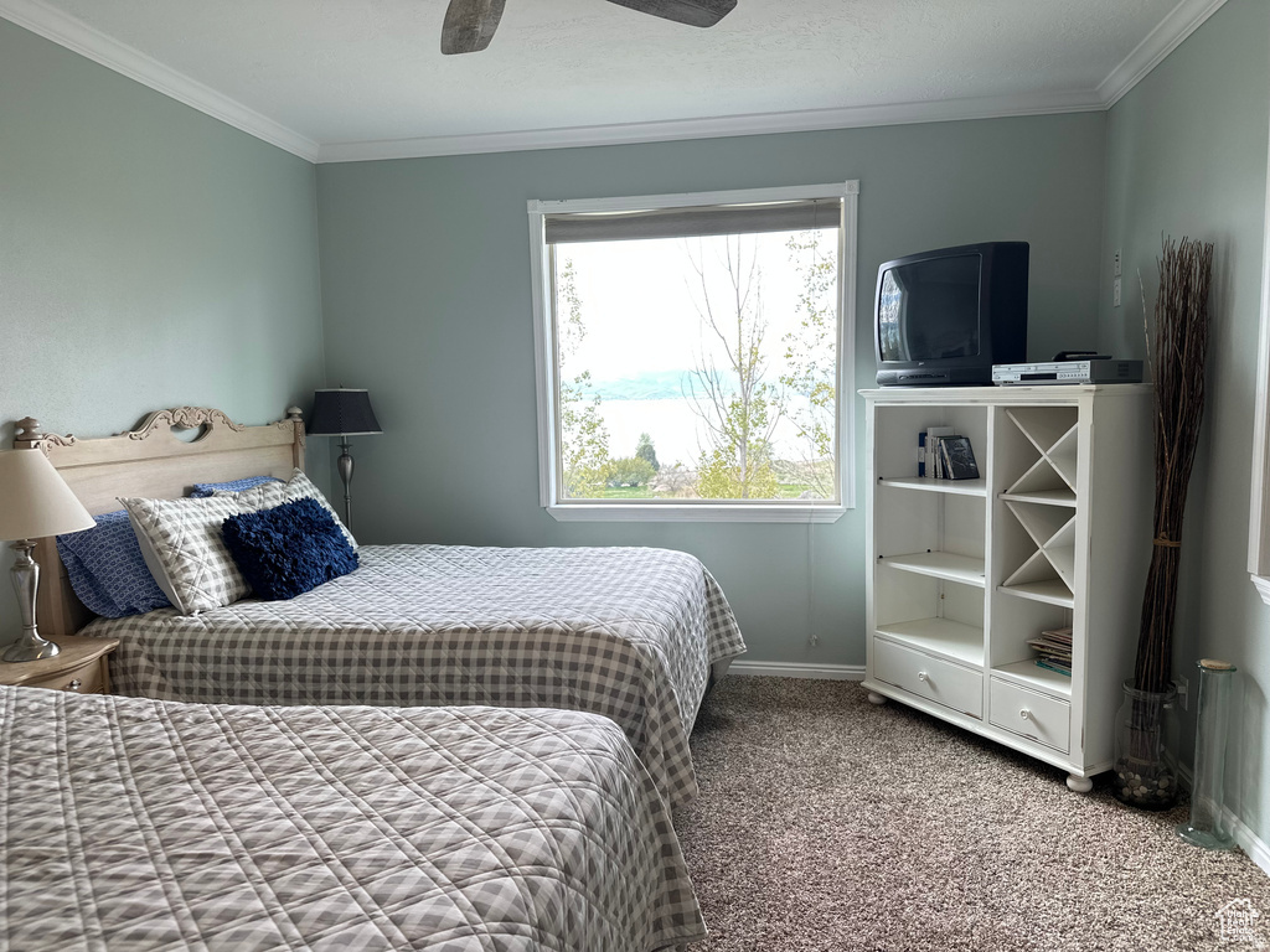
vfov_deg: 56.8
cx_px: 635
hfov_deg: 71.6
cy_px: 476
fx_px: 881
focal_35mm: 24
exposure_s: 1/134
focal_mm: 6.86
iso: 64
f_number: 1.78
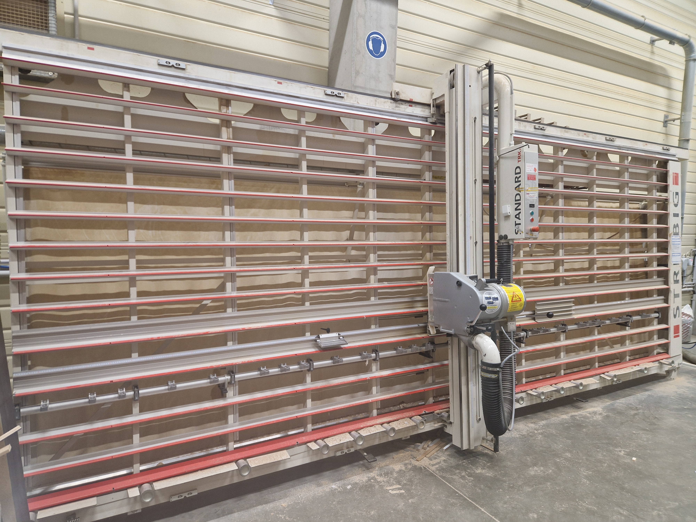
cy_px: 261
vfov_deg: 58.9
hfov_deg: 73.9
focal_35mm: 23
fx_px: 462
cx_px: 348
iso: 50
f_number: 1.8
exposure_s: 1/107
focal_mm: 5.4
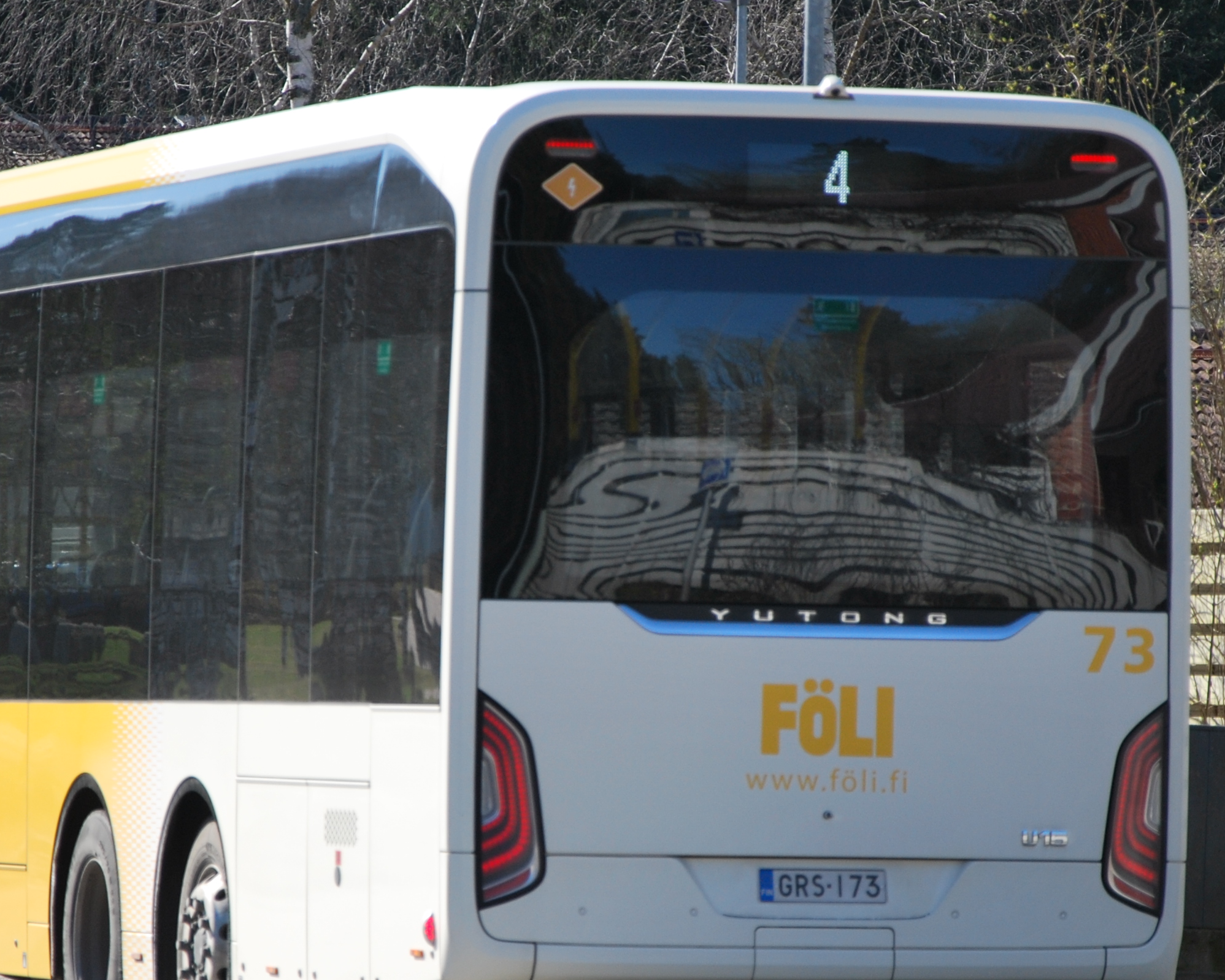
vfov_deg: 5.4
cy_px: 634
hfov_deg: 6.7
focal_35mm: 287
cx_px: 570
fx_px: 10403
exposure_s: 1/500
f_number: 5.6
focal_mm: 105
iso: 180
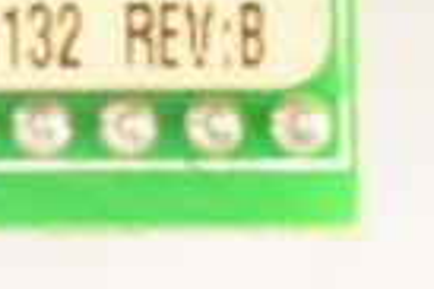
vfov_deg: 6.1
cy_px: -294
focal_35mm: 219
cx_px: -260
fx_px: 2637
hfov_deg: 9.1
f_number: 9
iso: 1600
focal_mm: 50
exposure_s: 1/125
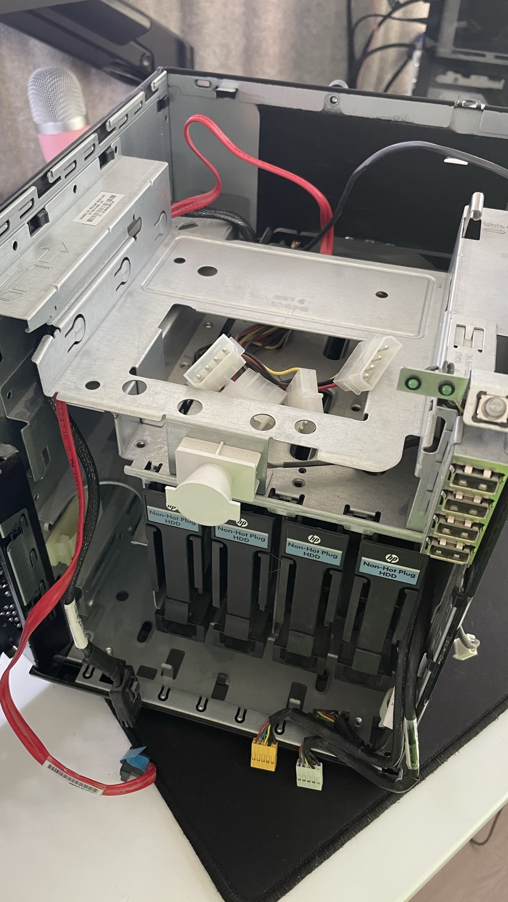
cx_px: 239
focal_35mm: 29
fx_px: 694
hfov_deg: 40.2
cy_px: 460
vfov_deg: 66.1
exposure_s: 1/59
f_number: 1.6
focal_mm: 4.2
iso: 200
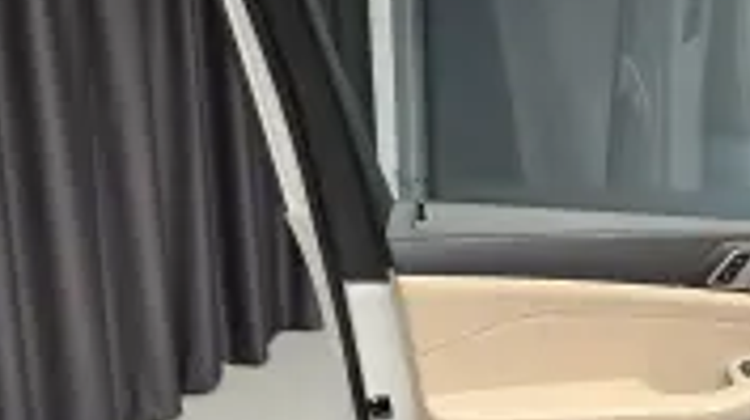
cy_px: 233
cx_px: 614
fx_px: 1013
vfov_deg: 23.4
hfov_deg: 38.9
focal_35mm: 51
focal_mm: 6.3
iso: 250
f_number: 1.7
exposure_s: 1/180
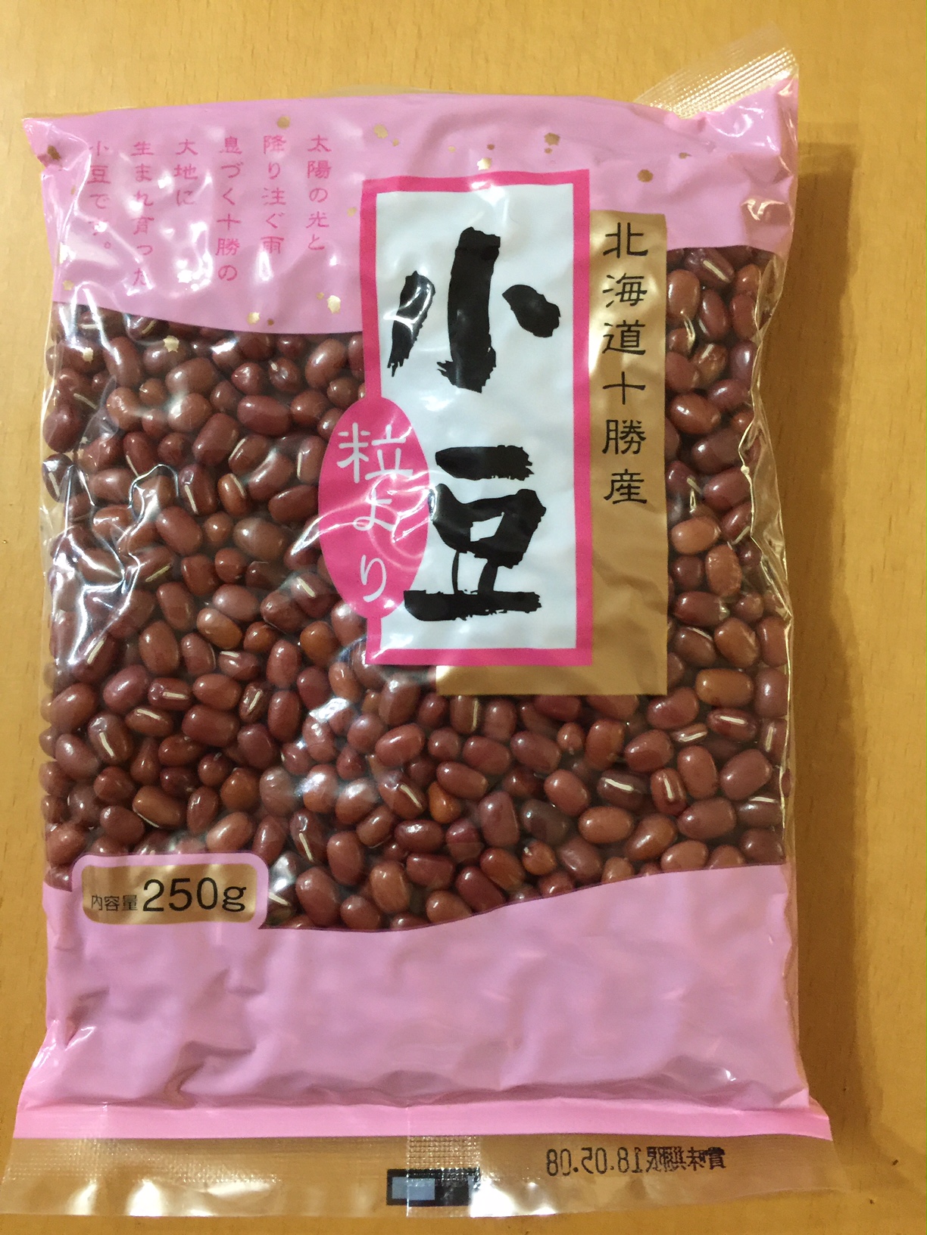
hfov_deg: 48.2
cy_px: 618
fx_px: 1035
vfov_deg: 61.7
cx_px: 464
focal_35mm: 29
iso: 80
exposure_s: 1/4
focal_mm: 4.15
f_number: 2.2
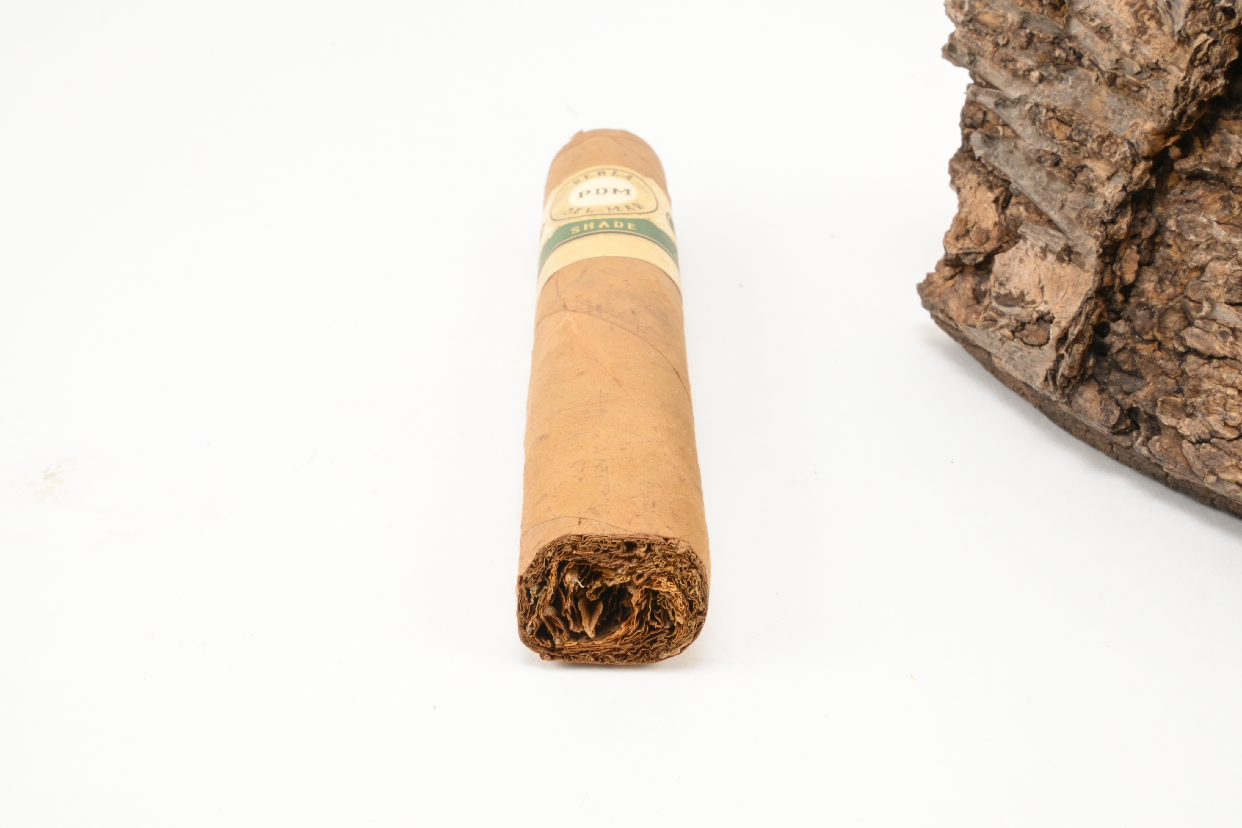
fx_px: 1423
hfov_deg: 47.2
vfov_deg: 32.4
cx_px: 621
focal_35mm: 41
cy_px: 414
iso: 640
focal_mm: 27.5
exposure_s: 1/15
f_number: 22
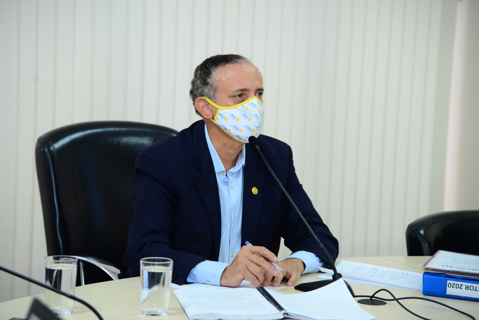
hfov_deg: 17.1
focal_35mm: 120
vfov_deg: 11.4
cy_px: 160
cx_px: 240
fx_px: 1597
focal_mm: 120
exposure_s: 1/160
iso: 2500
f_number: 4
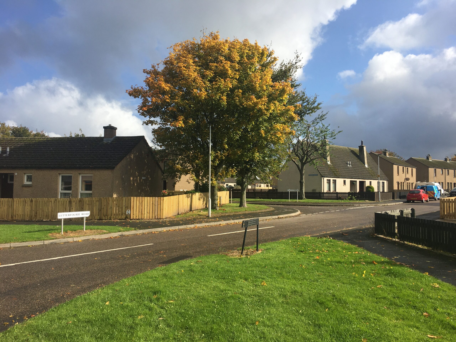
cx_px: 228
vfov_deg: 48.2
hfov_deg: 61.7
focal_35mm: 29
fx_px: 382
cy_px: 171
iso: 25
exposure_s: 1/1425
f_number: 2.2
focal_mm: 4.15
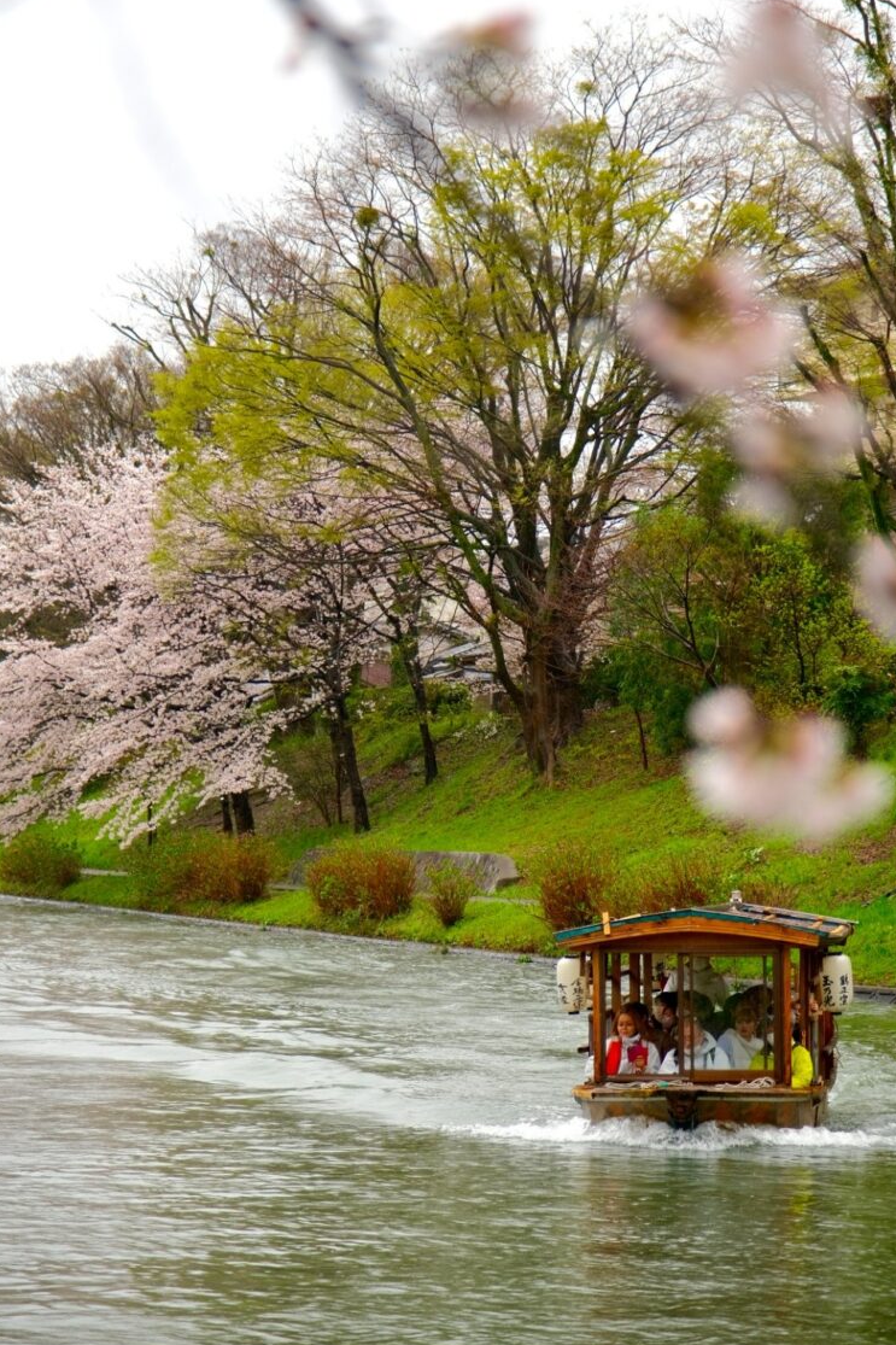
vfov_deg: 16.5
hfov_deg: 11.1
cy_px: 665
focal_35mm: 124
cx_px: 456
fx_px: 4630
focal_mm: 80
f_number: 4
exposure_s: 1/220
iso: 400
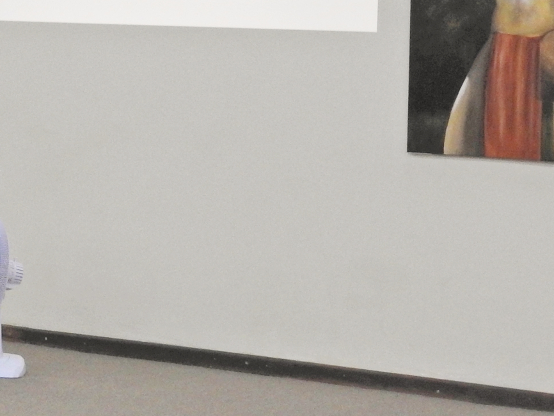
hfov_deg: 12.8
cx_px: -149
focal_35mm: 150
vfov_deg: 9.8
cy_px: -74
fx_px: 2401
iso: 400
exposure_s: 1/25
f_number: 5
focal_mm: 9.9
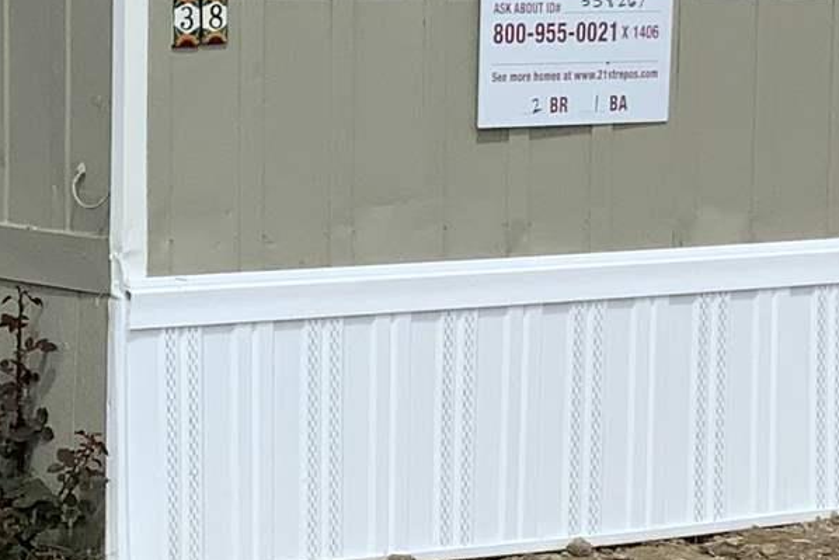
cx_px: -139
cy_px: 185
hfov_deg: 12.9
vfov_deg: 8.9
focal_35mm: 155
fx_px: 3613
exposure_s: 1/1626
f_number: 1.8
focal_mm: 3
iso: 16
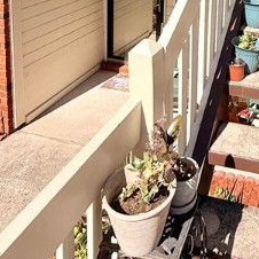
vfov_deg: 33.9
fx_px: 356
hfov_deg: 37.3
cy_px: -37
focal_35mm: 42
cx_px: 236
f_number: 2.2
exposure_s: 1/3125
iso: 50
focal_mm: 2.22
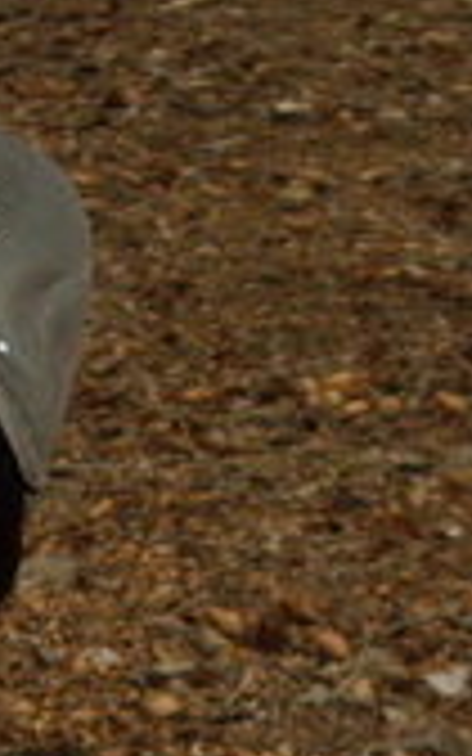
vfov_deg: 7.8
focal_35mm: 267
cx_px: 189
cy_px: 716
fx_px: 5495
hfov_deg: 4.9
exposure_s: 1/80
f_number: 3.6
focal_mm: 10.7
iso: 200
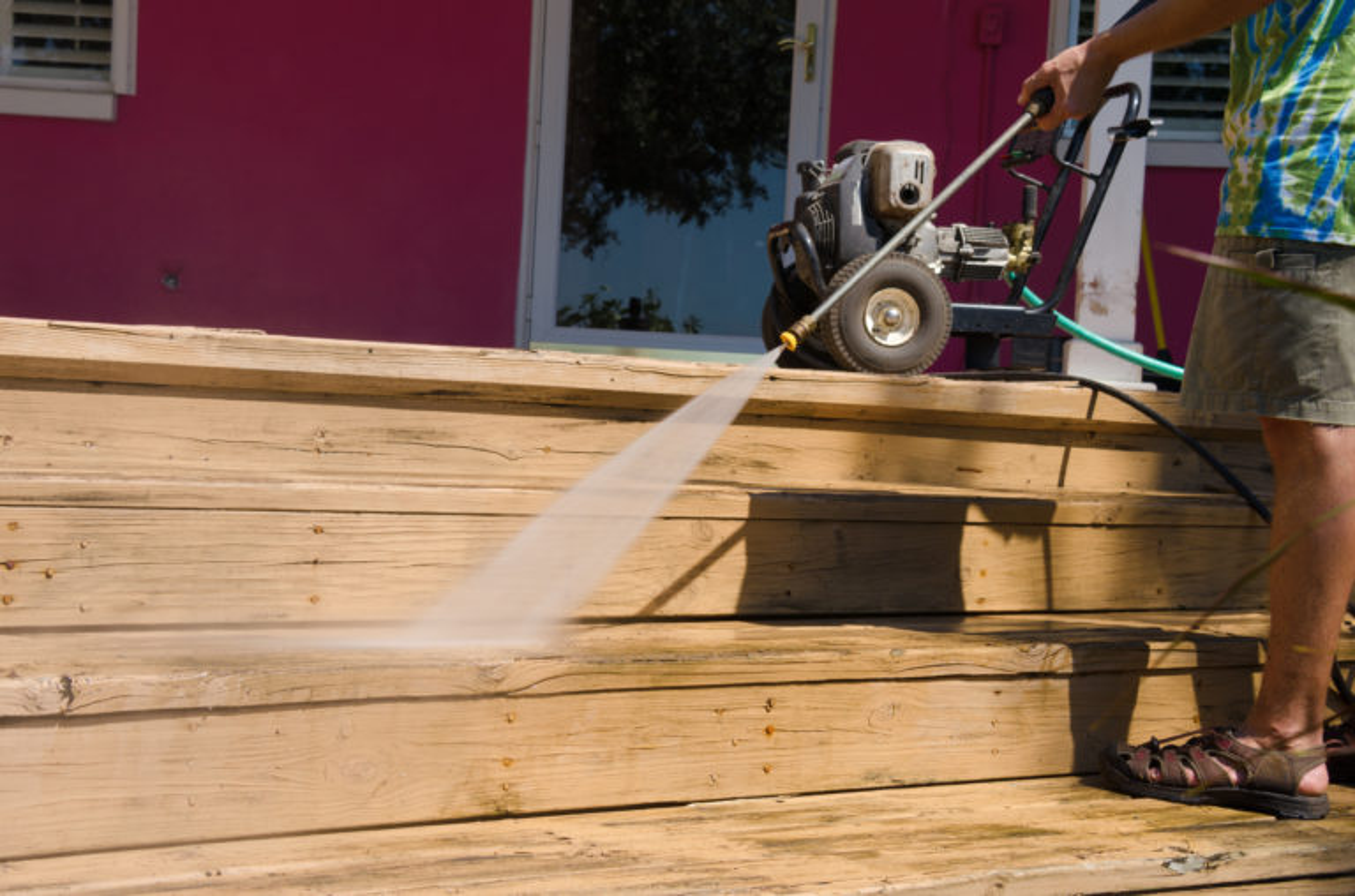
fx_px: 2703
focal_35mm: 72
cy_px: 448
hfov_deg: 28.1
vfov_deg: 18.8
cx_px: 678
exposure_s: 1/250
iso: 100
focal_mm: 48
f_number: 9
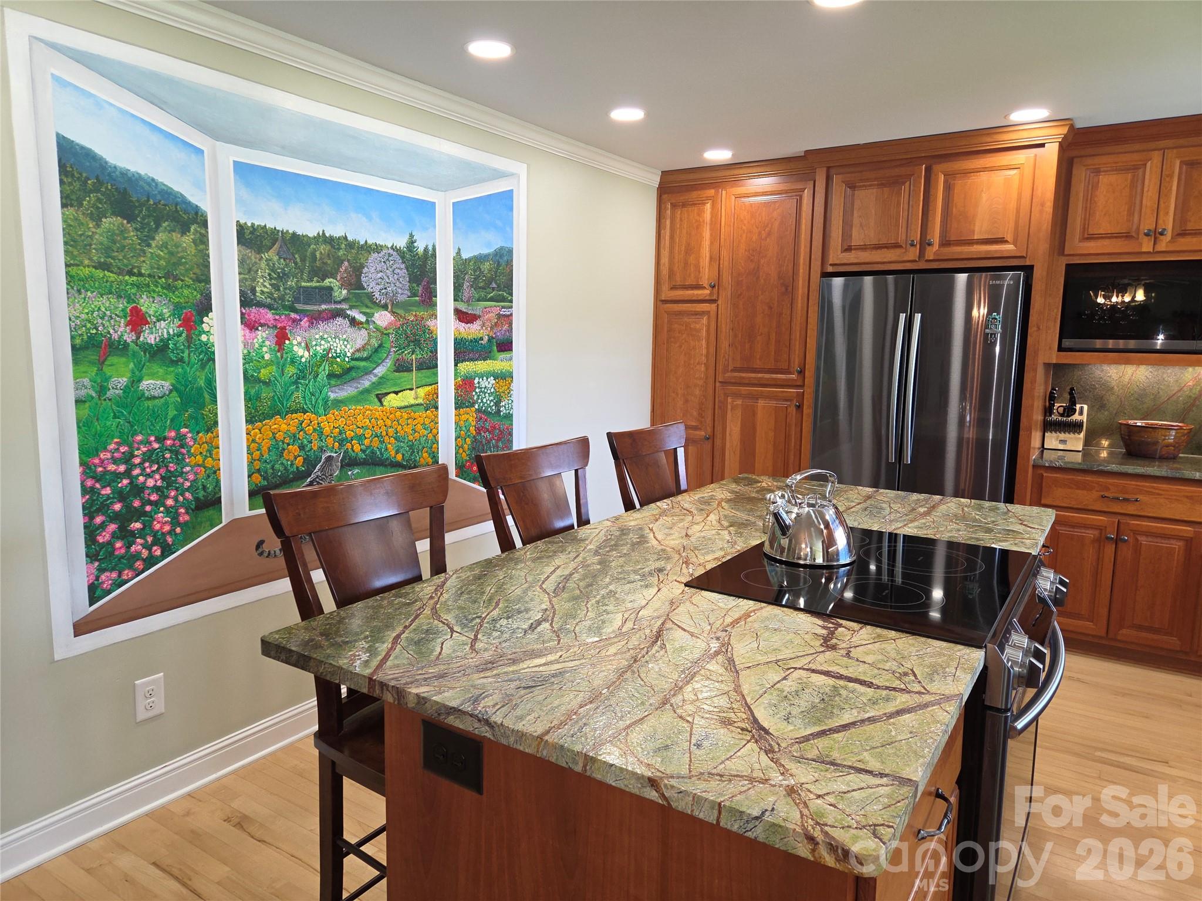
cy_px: 450
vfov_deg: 58.9
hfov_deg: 73.9
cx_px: 601
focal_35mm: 23
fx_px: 799
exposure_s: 1/60
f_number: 1.8
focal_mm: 5.4
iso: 80
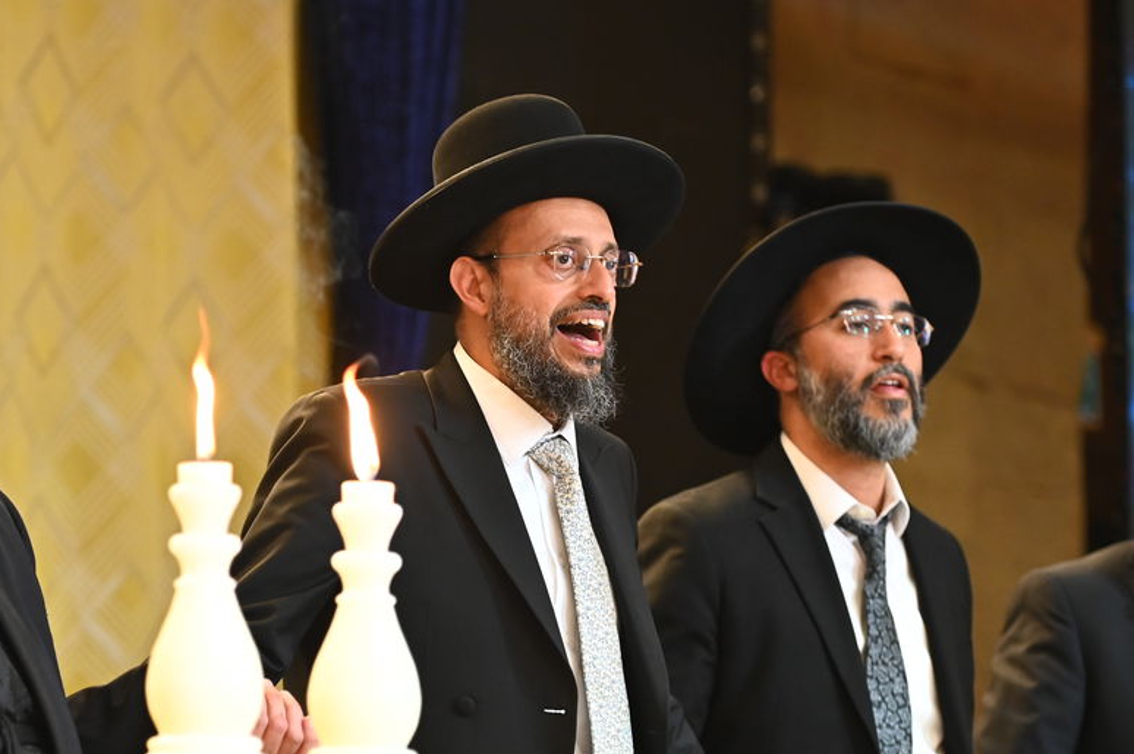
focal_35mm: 199
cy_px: 436
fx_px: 6264
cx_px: 144
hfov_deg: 10.3
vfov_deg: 6.9
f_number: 3.2
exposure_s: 1/200
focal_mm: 110
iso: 2500
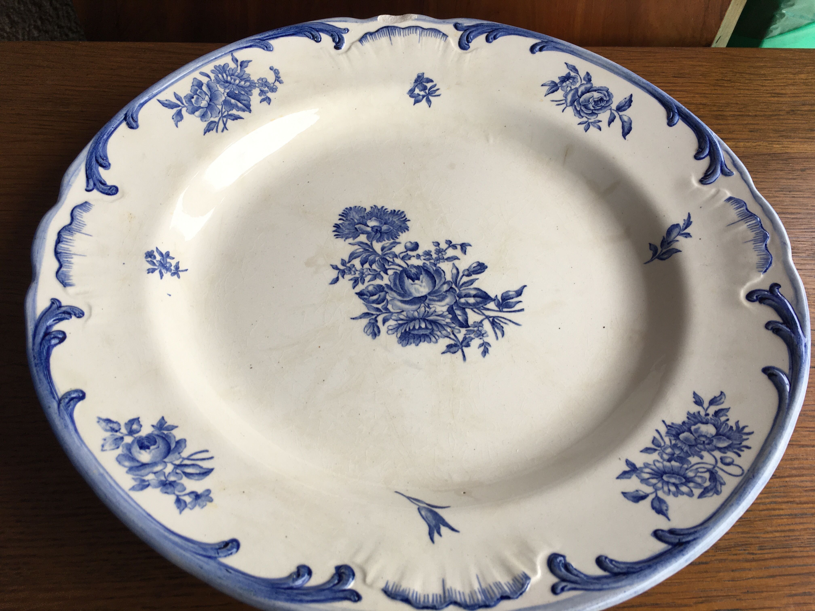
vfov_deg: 48.2
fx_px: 683
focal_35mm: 29
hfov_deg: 61.7
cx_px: 408
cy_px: 306
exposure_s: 1/50
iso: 25
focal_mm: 4.15
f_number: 2.2
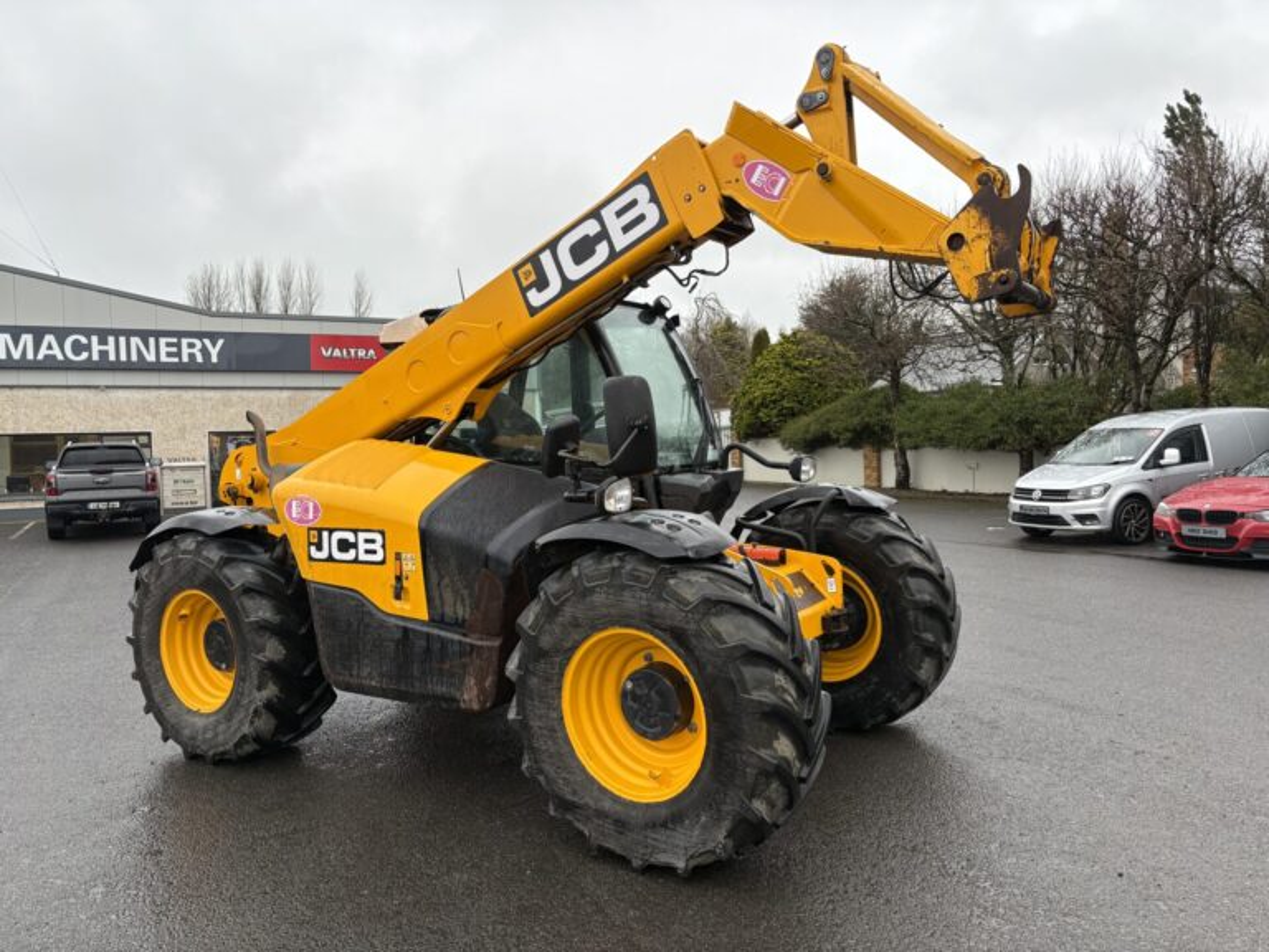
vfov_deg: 53.1
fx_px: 953
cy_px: 476
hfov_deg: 67.3
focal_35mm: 26
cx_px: 634
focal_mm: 5.96
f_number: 1.6
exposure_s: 1/122
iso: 64
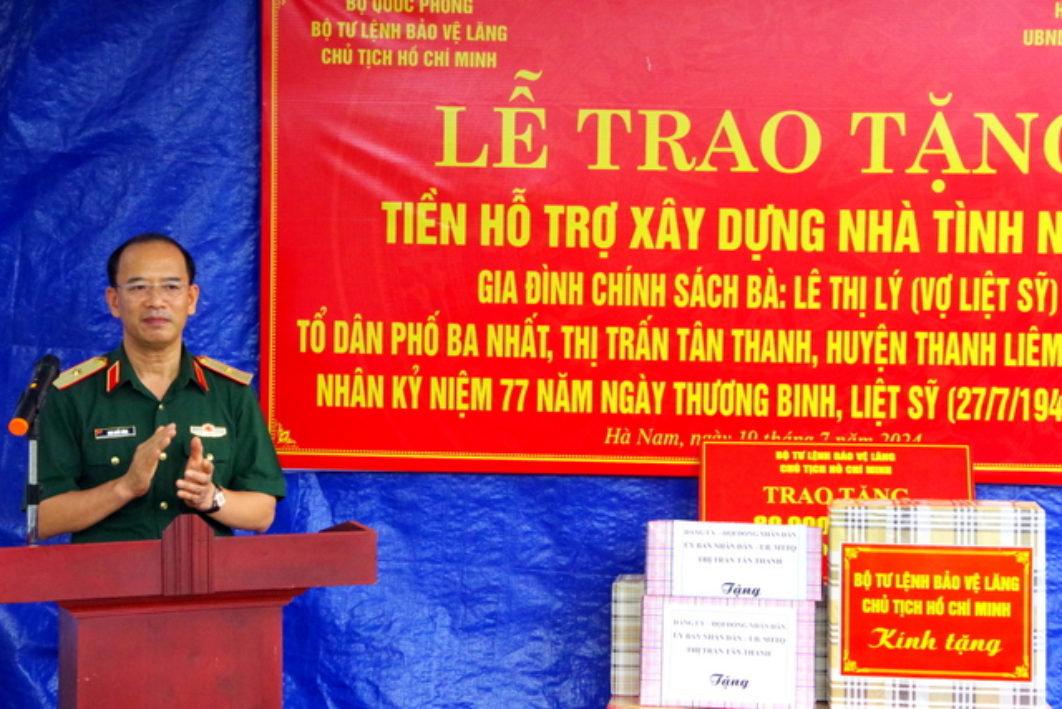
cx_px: 584
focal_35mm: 75
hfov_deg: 27.0
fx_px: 2213
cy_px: 345
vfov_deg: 18.2
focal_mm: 40
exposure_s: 1/250
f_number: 9
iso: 3200
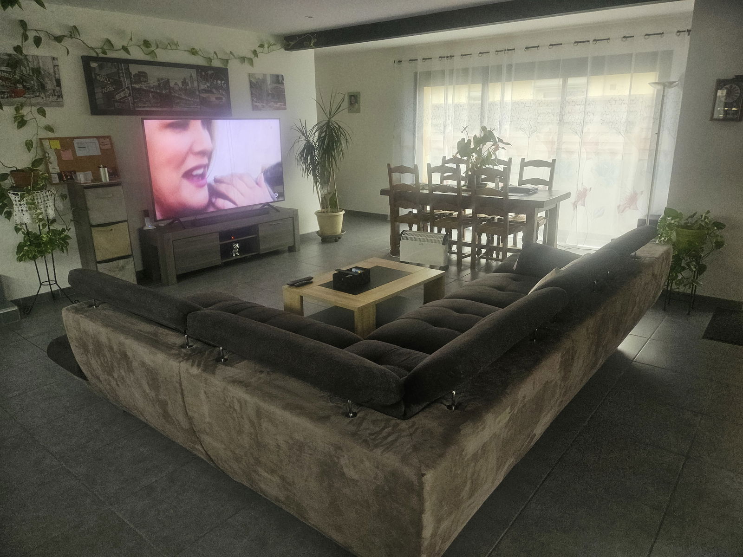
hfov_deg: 71.6
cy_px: 278
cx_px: 372
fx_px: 515
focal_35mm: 24
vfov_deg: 56.8
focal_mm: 5
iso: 160
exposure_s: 1/100
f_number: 1.8
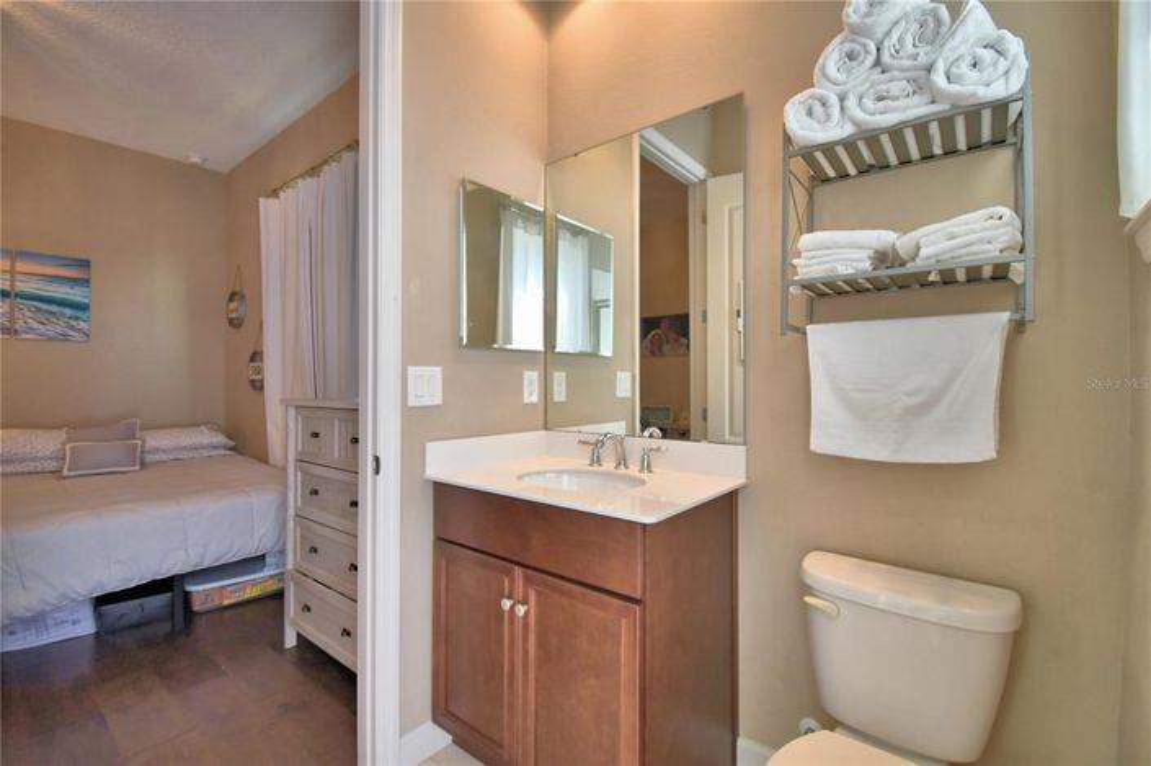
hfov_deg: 100.4
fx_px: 479
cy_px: 383
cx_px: 576
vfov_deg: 77.2
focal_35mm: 15
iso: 400
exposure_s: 1/80
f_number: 4.5
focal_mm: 10
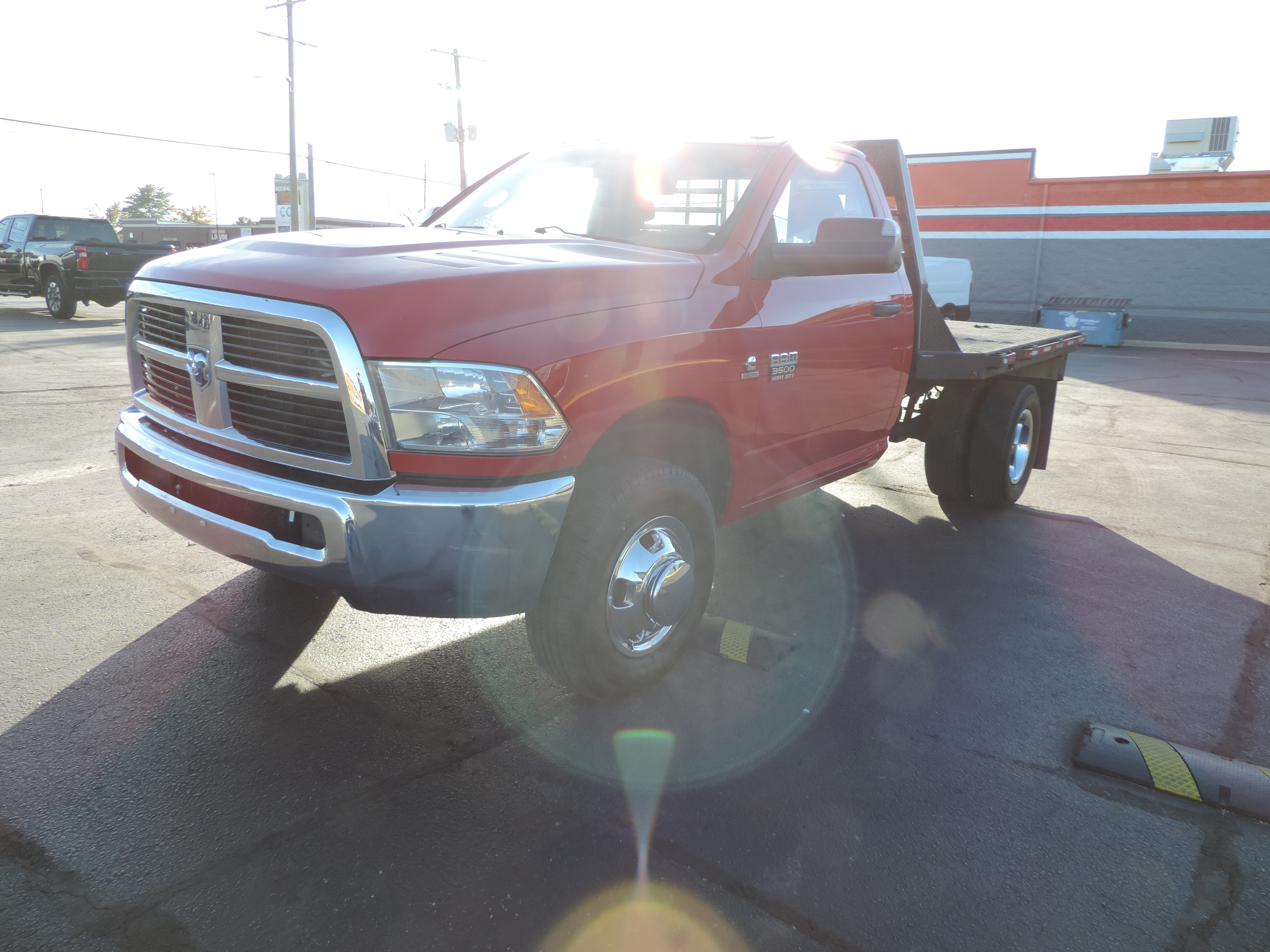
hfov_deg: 71.6
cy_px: 476
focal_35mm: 24
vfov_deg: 56.8
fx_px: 881
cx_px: 635
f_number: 3
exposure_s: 1/250
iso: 80
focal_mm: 4.3
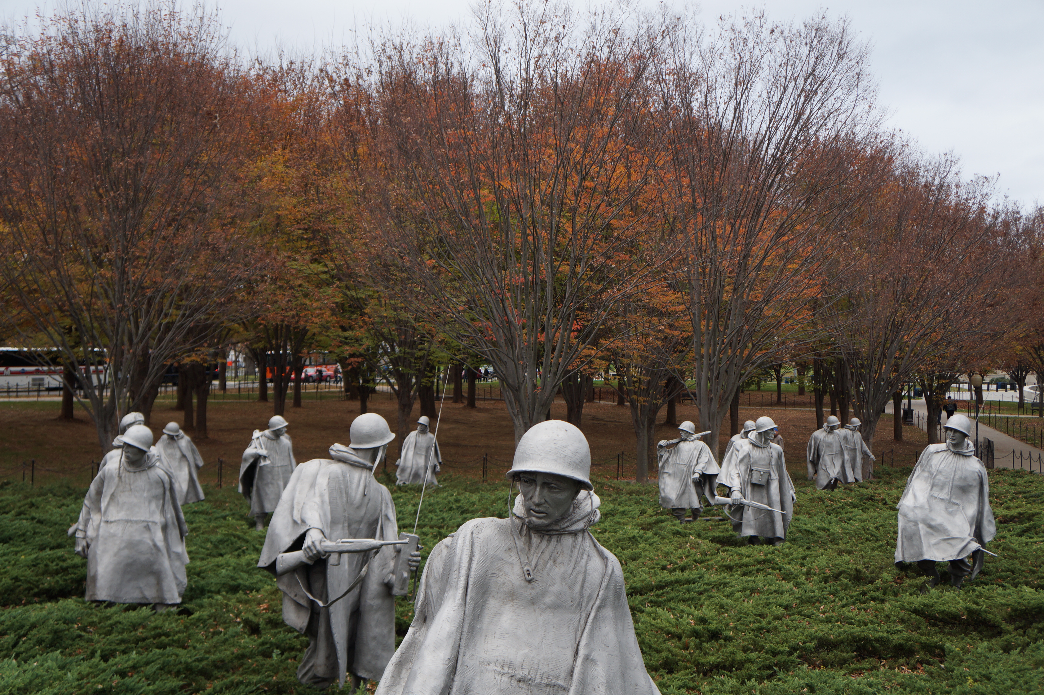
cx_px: 522
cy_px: 348
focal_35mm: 44
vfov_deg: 30.8
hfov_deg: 45.0
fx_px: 1261
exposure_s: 1/160
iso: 160
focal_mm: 29
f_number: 4
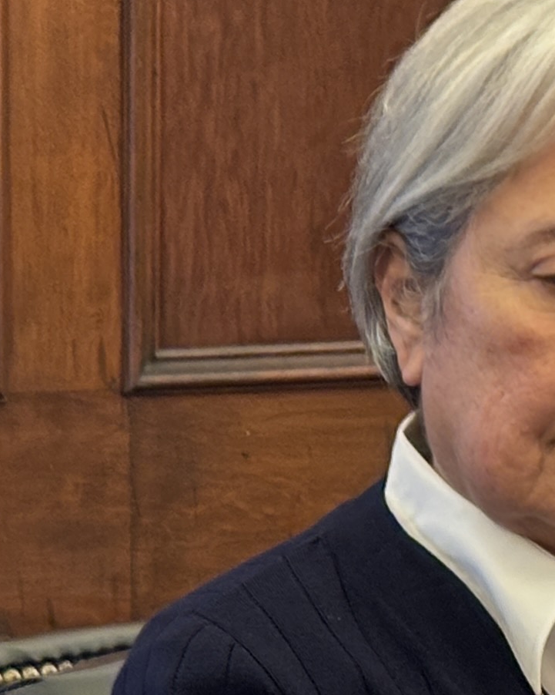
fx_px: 4663
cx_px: -424
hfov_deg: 6.7
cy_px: 876
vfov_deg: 8.4
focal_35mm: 227
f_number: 1.6
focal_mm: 5.96
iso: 200
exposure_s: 1/40
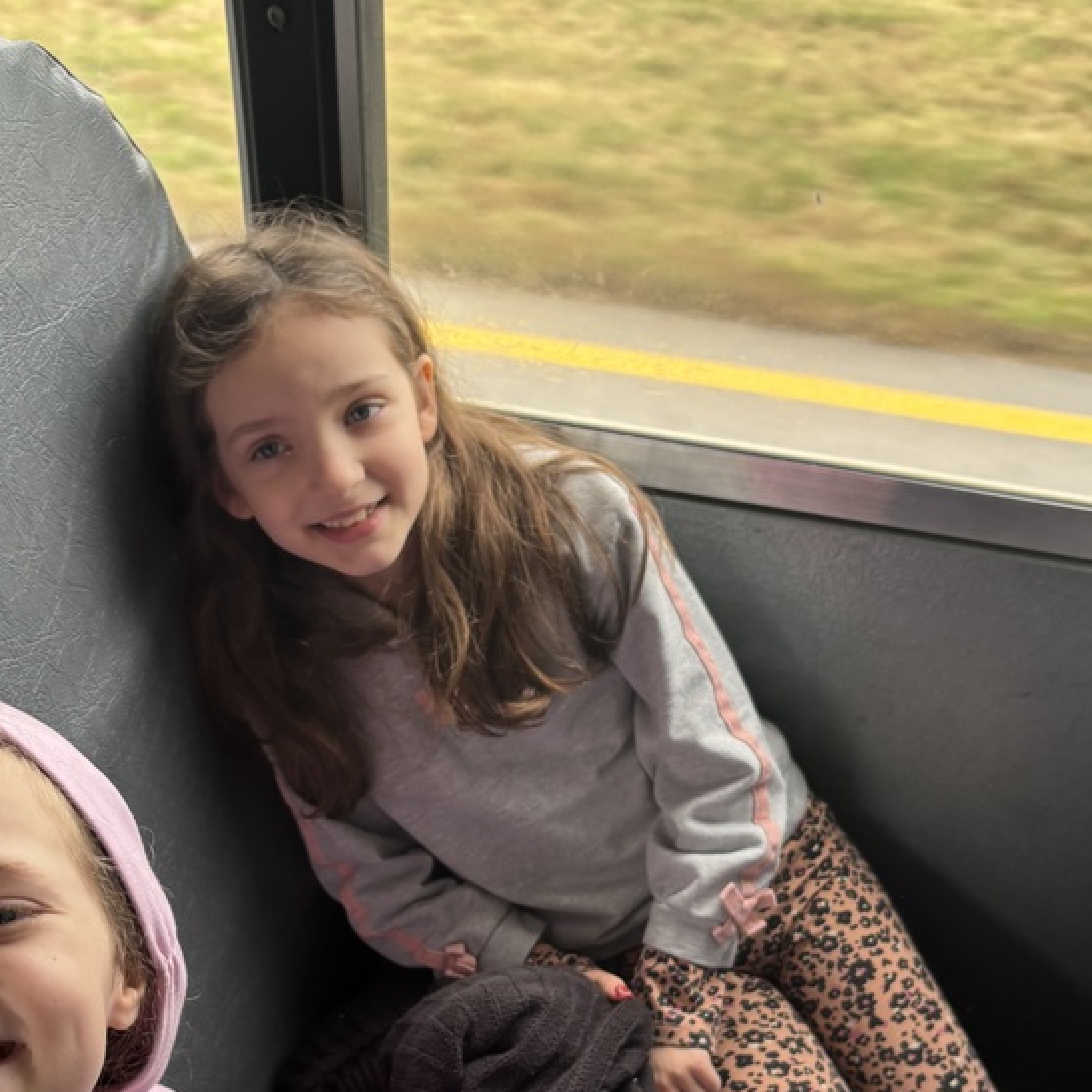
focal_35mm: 43
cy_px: 862
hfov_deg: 39.1
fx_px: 1535
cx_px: 461
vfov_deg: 37.8
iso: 80
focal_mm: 5.96
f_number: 1.6
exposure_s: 1/121
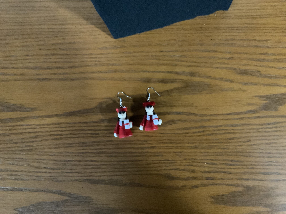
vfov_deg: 48.2
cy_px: 107
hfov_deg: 61.7
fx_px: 240
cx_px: 143
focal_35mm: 29
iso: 500
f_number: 1.8
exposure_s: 1/20
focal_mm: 3
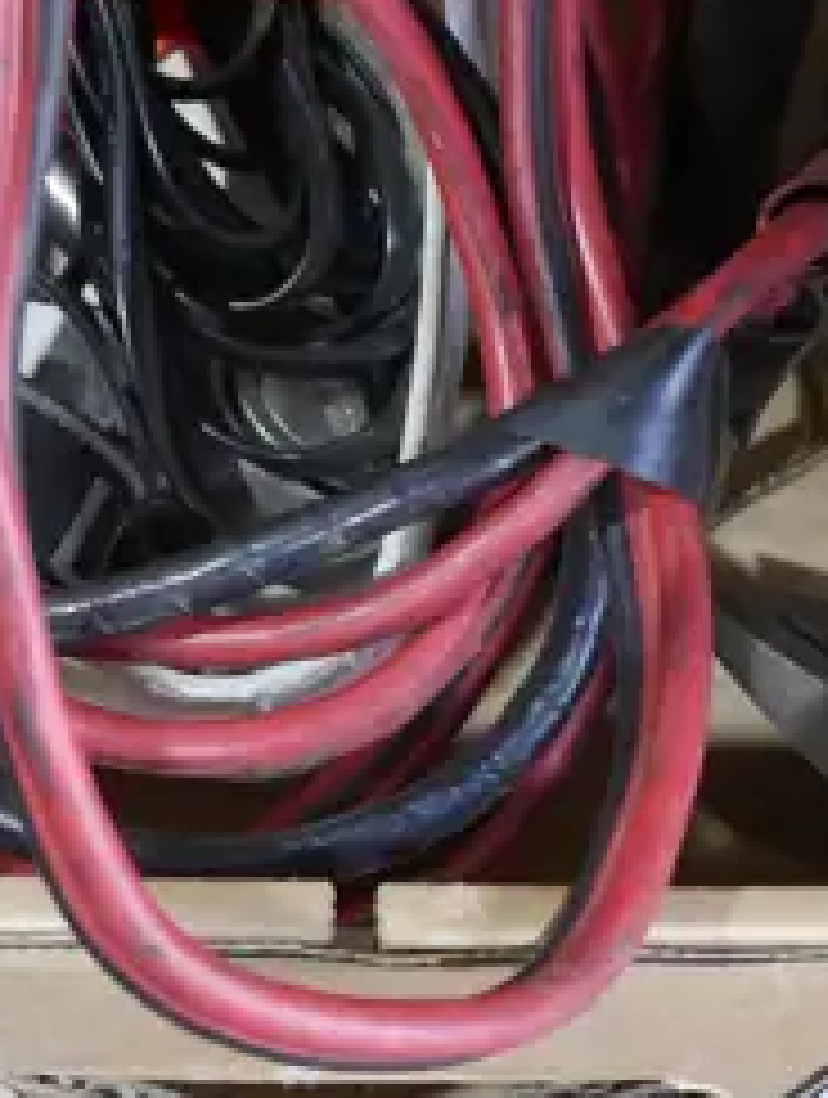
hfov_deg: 8.5
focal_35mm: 176
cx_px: 502
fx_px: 5594
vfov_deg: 10.7
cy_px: -734
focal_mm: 21
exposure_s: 1/60
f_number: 4.6
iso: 640
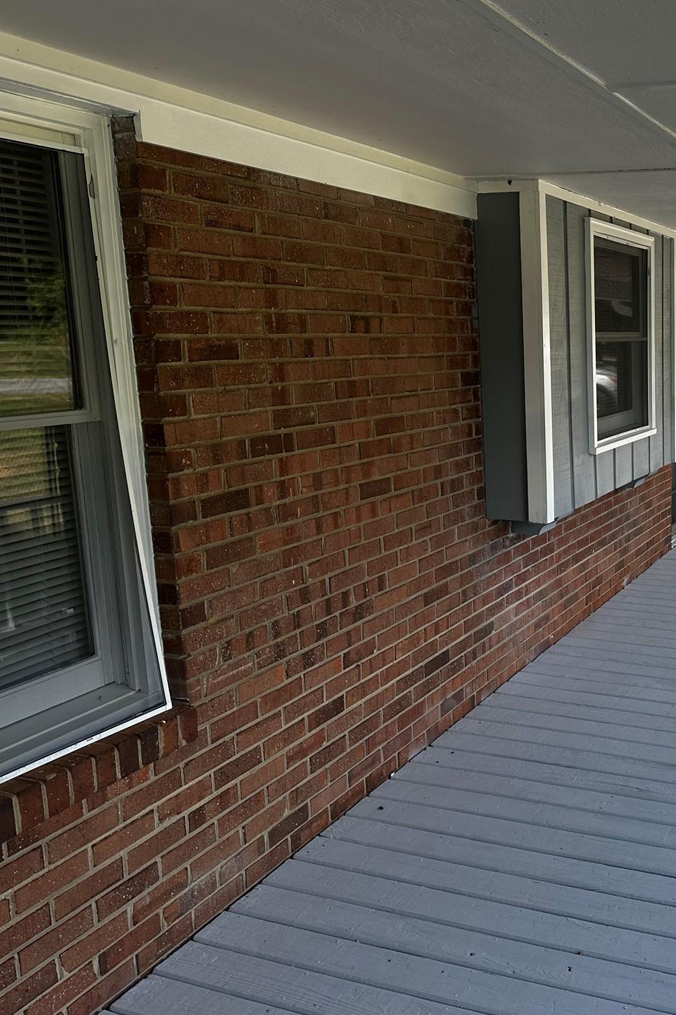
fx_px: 958
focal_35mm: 34
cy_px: 510
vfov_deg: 55.8
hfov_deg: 35.5
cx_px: 663
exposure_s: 1/690
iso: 80
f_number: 1.78
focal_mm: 6.86
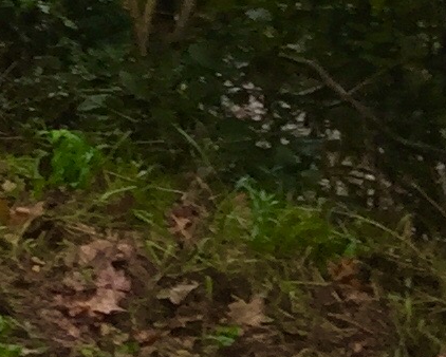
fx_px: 2892
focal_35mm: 219
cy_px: -771
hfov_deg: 7.7
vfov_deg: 6.4
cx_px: -886
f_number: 2.2
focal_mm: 4.15
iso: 40
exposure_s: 1/120
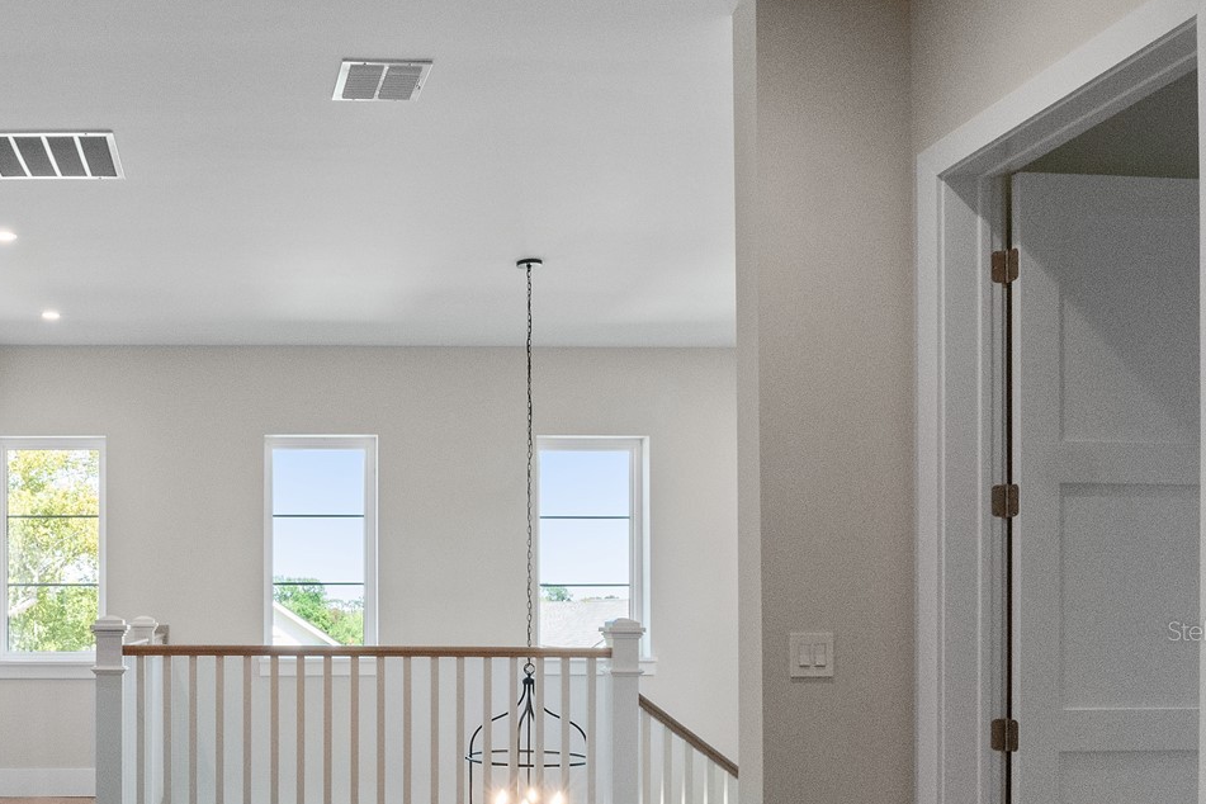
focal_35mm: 35
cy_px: 630
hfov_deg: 51.6
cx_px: 273
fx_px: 1172
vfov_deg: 36.7
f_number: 13
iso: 3200
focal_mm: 10
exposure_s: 1/50
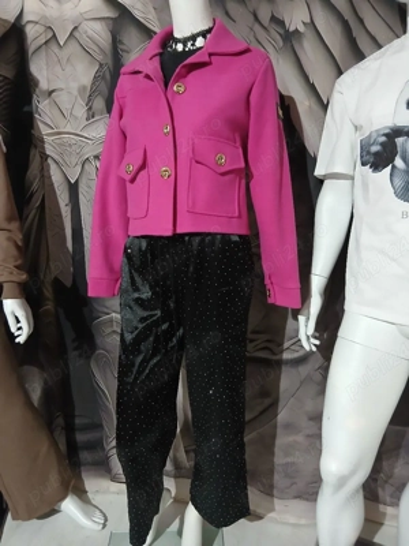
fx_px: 410
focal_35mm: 26
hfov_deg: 53.1
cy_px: 273
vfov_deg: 67.3
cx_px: 204
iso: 400
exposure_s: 1/25.1
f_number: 1.8
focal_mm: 3.98
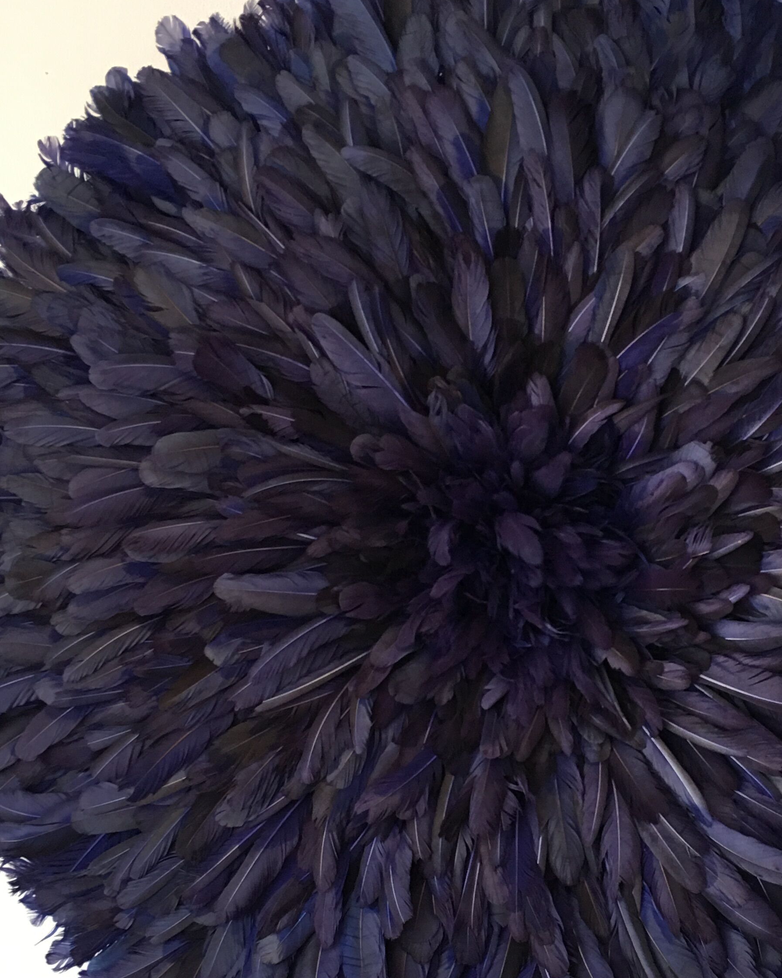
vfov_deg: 36.3
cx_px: 520
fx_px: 1476
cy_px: 638
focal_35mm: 51
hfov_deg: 29.5
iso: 64
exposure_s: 1/17
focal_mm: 4.15
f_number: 2.2
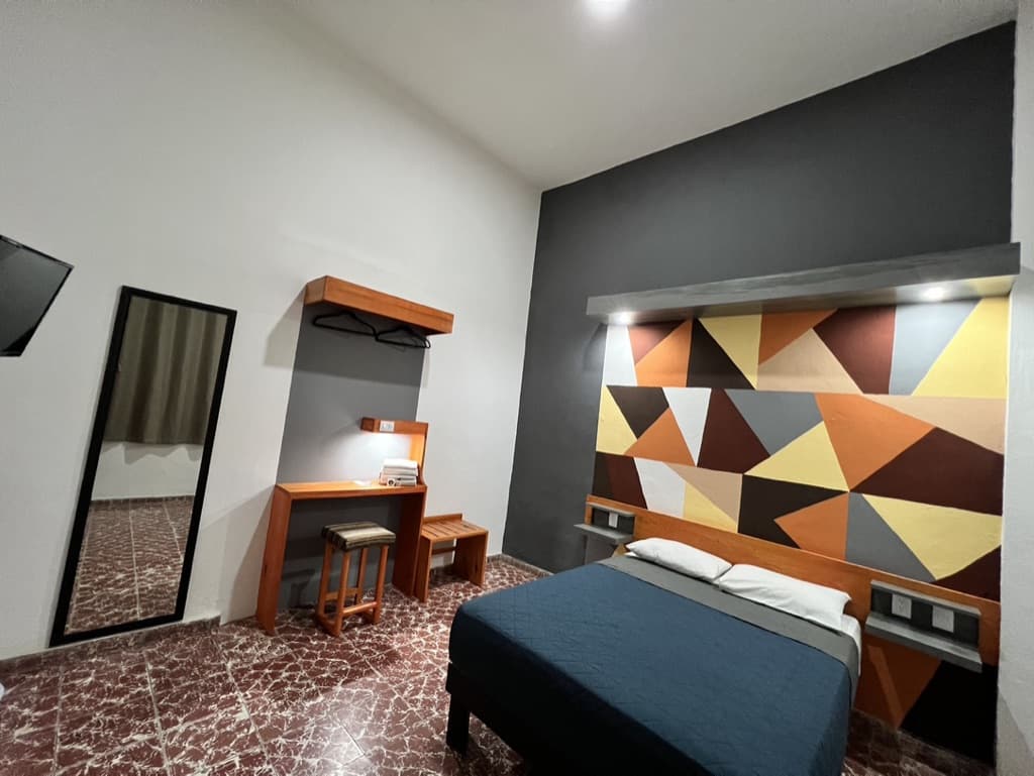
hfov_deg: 106.2
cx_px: 517
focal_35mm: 13
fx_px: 388
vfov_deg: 90.0
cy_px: 388
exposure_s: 1/60
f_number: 1.8
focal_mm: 1.57
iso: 640
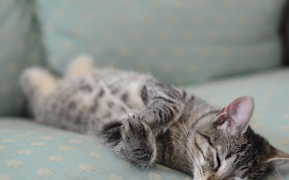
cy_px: 115
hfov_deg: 21.2
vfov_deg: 13.3
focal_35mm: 98
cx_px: 161
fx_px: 772
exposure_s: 1/125
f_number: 1.8
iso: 100
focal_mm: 50
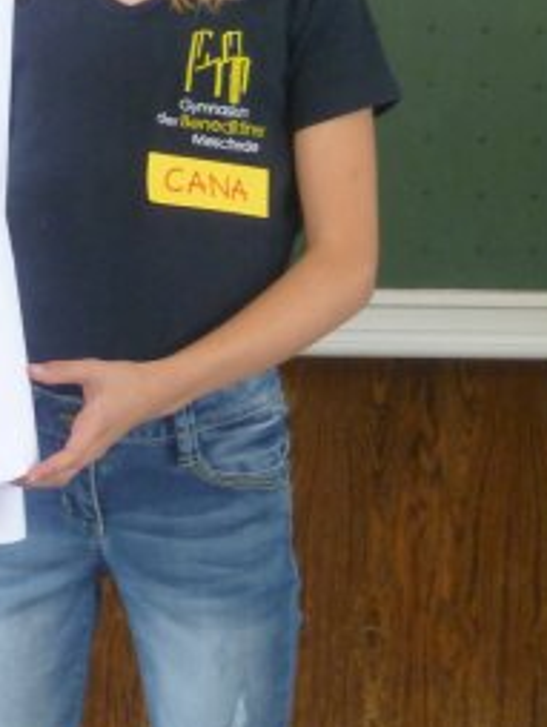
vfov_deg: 13.1
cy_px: 355
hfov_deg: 9.7
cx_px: -112
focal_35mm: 151
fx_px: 3176
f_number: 3.5
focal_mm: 8.6
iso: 200
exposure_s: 1/40
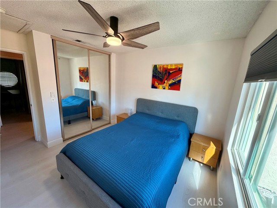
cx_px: 138
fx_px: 112
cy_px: 104
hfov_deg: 102.1
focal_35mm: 14
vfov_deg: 85.7
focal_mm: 2.22
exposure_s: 1/121
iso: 200
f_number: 2.2
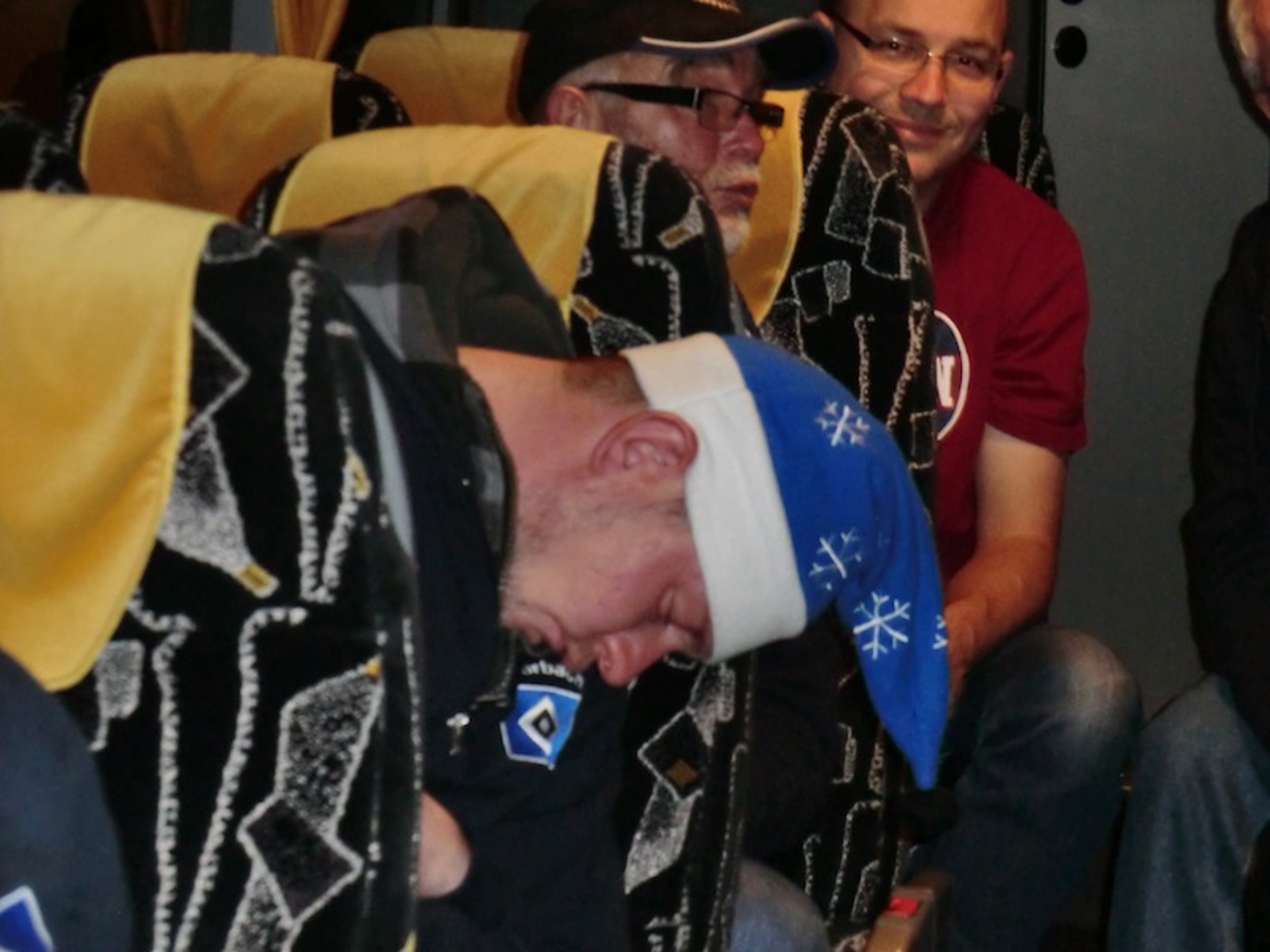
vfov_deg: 14.1
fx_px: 3852
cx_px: 635
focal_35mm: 105
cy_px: 476
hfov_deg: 18.7
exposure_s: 1/15
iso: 500
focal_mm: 18.8
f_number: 5
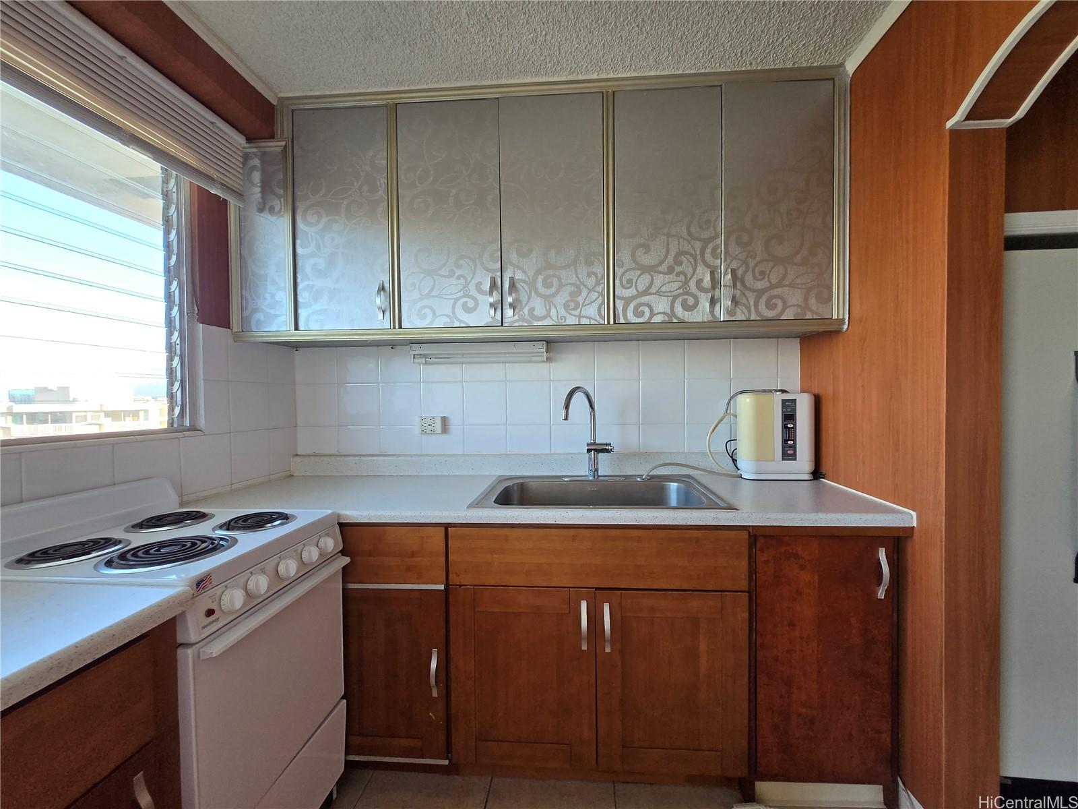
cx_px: 539
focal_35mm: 13
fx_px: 405
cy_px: 404
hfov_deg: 106.2
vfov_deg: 89.9
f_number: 2.2
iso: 64
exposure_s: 1/60
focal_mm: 1.7
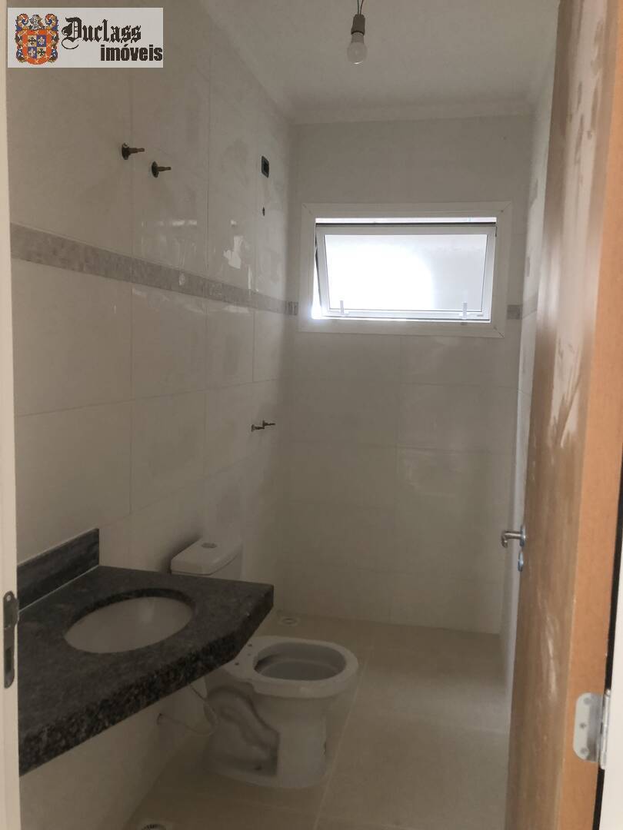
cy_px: 415
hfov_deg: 49.7
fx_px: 672
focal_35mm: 28
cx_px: 312
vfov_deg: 63.4
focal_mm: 3.99
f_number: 1.8
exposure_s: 1/15
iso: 40
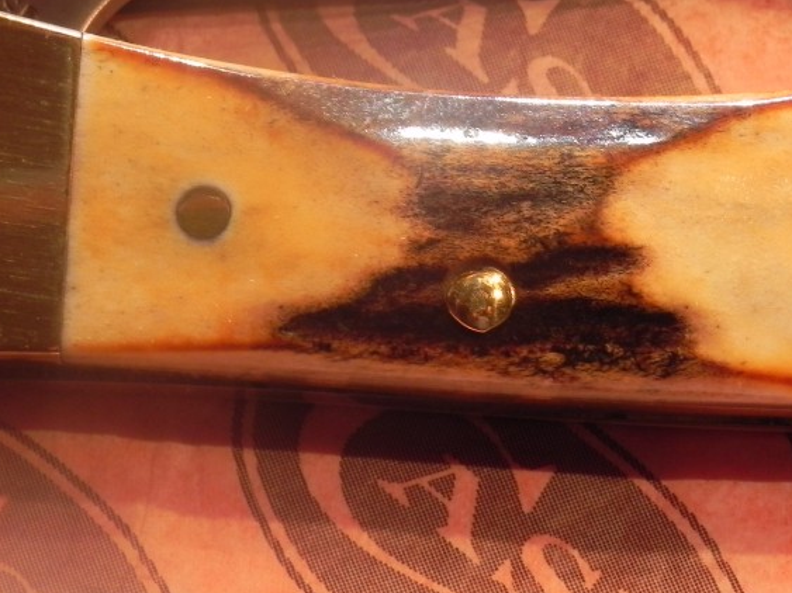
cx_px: 501
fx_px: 4758
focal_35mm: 208
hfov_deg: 9.5
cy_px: 166
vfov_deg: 7.1
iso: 160
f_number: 5.6
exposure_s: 1/200
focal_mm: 20.8
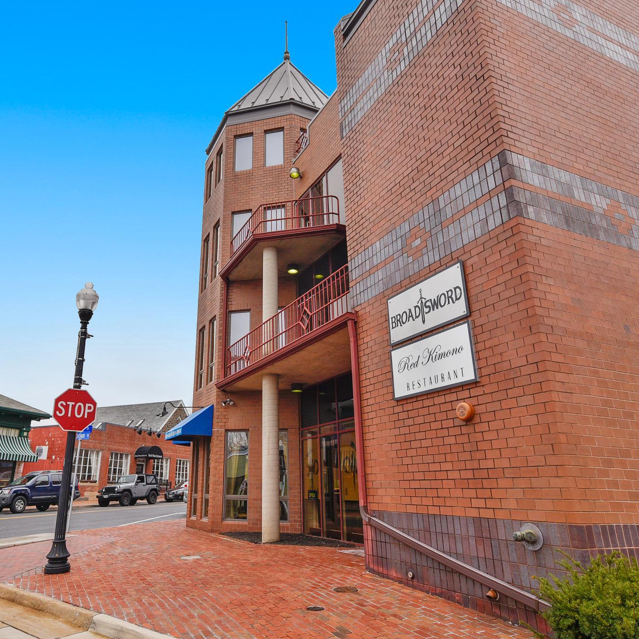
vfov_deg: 67.3
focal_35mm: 23
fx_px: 480
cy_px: 320
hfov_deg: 66.4
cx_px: 245
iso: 200
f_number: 8
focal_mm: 18
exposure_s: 1/250
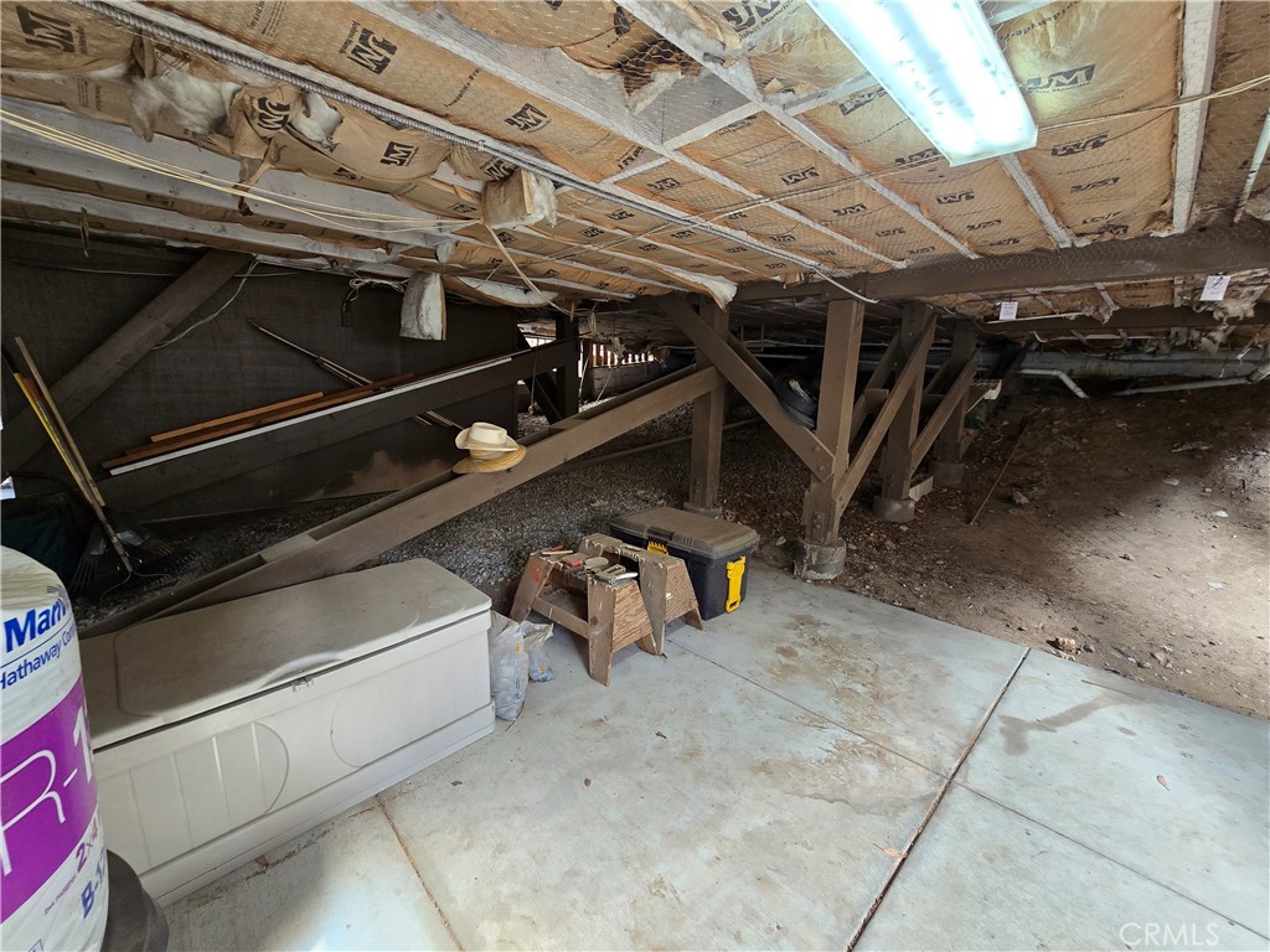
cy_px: 476
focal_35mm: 13
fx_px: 477
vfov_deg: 89.9
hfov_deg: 106.2
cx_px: 635
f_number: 2.2
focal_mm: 2.2
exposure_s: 1/60
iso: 250
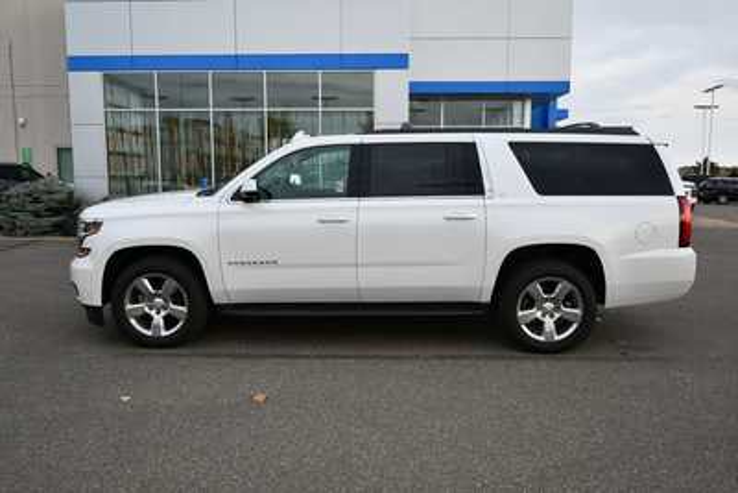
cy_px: 246
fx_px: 574
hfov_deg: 65.5
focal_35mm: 28
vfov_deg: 46.4
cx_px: 369
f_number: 6.3
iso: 200
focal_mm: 19
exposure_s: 1/250
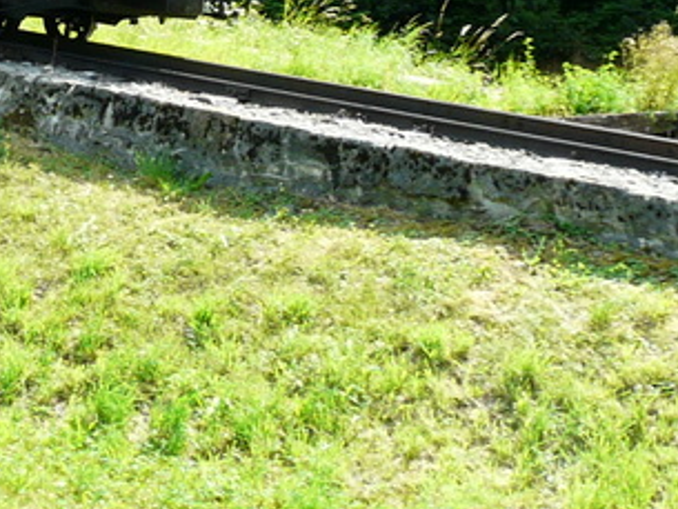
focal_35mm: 105
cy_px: -207
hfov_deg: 17.9
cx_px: -109
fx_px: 2057
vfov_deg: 13.4
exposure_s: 1/125
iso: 100
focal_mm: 5.2
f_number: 4
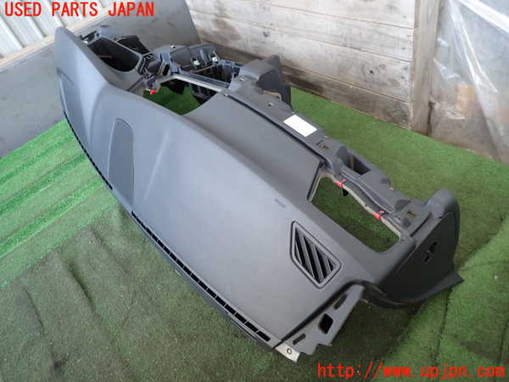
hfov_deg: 69.4
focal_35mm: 25
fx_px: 368
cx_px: 254
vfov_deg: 54.9
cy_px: 191
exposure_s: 1/40
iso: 200
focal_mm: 4.5
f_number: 2
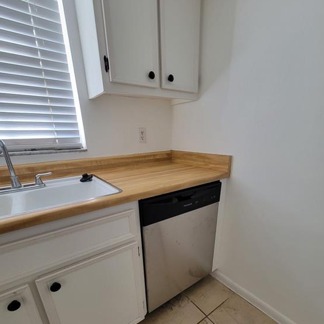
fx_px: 169
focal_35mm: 16
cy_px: 204
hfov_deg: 87.4
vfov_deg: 85.6
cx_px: 168
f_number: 2.2
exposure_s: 1/60
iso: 200
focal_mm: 2.2
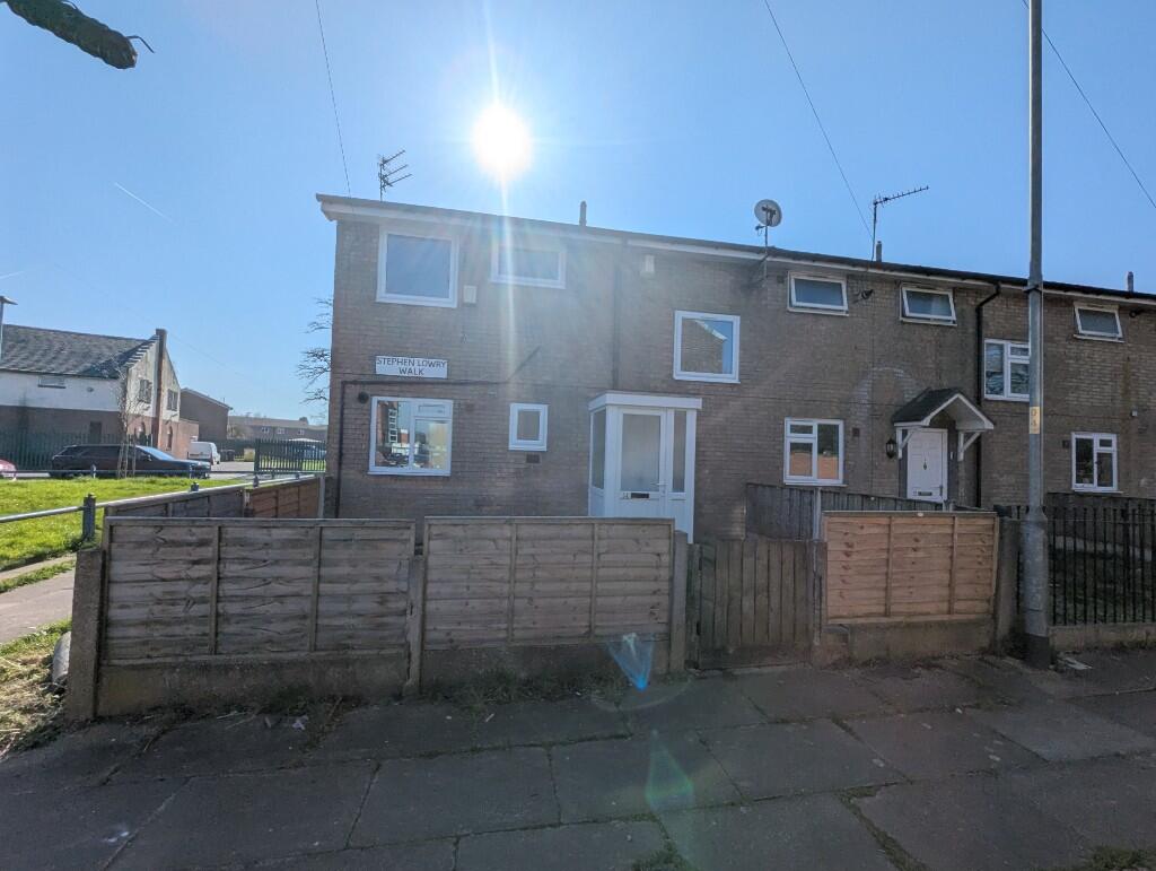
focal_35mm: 13
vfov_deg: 90.1
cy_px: 436
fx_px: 435
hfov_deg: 106.1
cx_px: 578
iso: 32
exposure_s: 1/3788
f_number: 2.2
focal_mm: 1.95
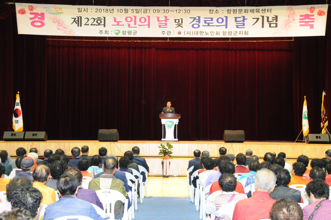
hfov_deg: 35.1
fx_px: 523
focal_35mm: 57
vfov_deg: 23.7
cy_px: 110
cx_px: 166
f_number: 8
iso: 1600
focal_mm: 38
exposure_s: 1/60
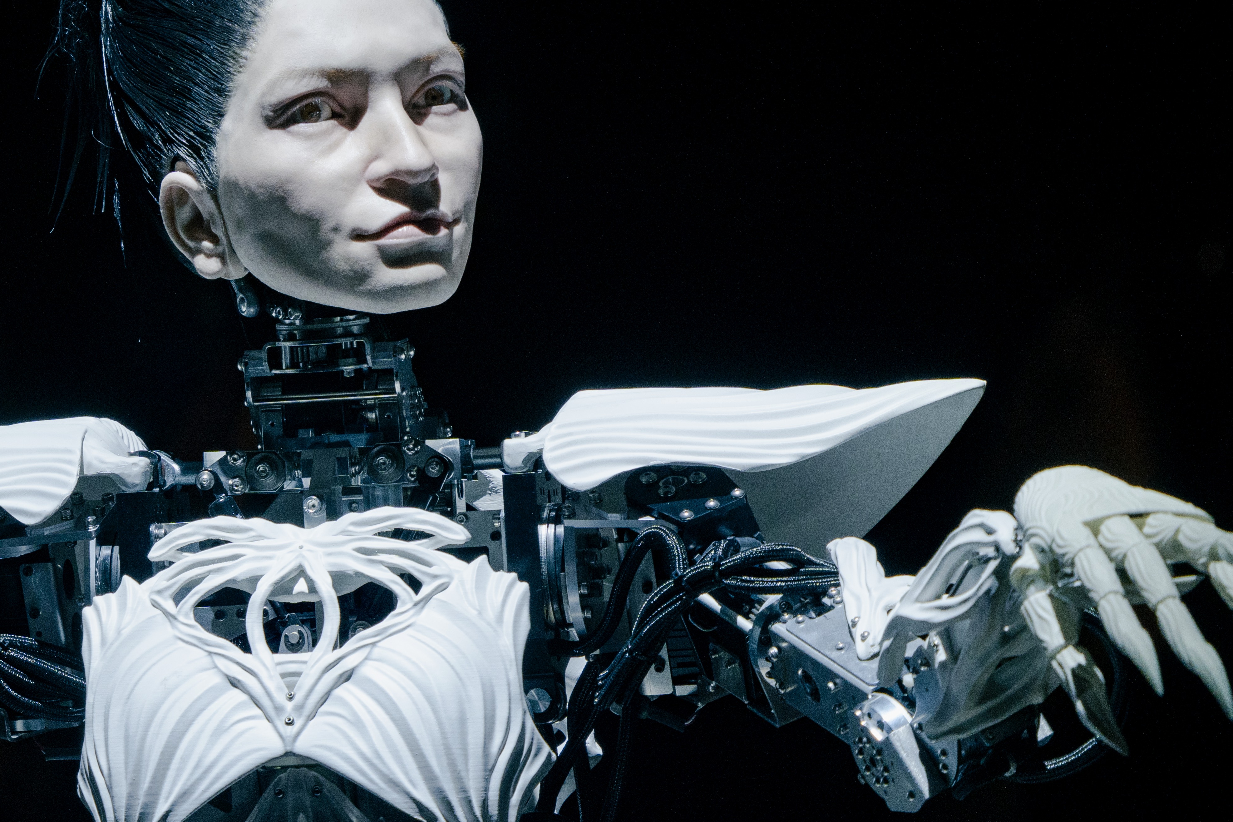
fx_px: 31300
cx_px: 187
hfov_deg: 2.3
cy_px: 319
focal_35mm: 914
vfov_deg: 1.5
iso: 1600
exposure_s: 1/125
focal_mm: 515
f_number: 9
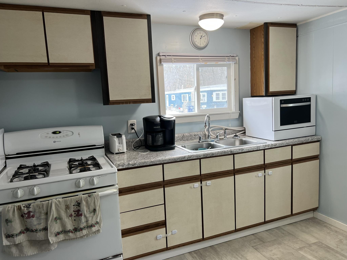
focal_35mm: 26
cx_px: 174
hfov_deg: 67.3
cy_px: 130
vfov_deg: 53.1
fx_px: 261
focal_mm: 5.7
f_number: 1.5
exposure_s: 1/120
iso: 50
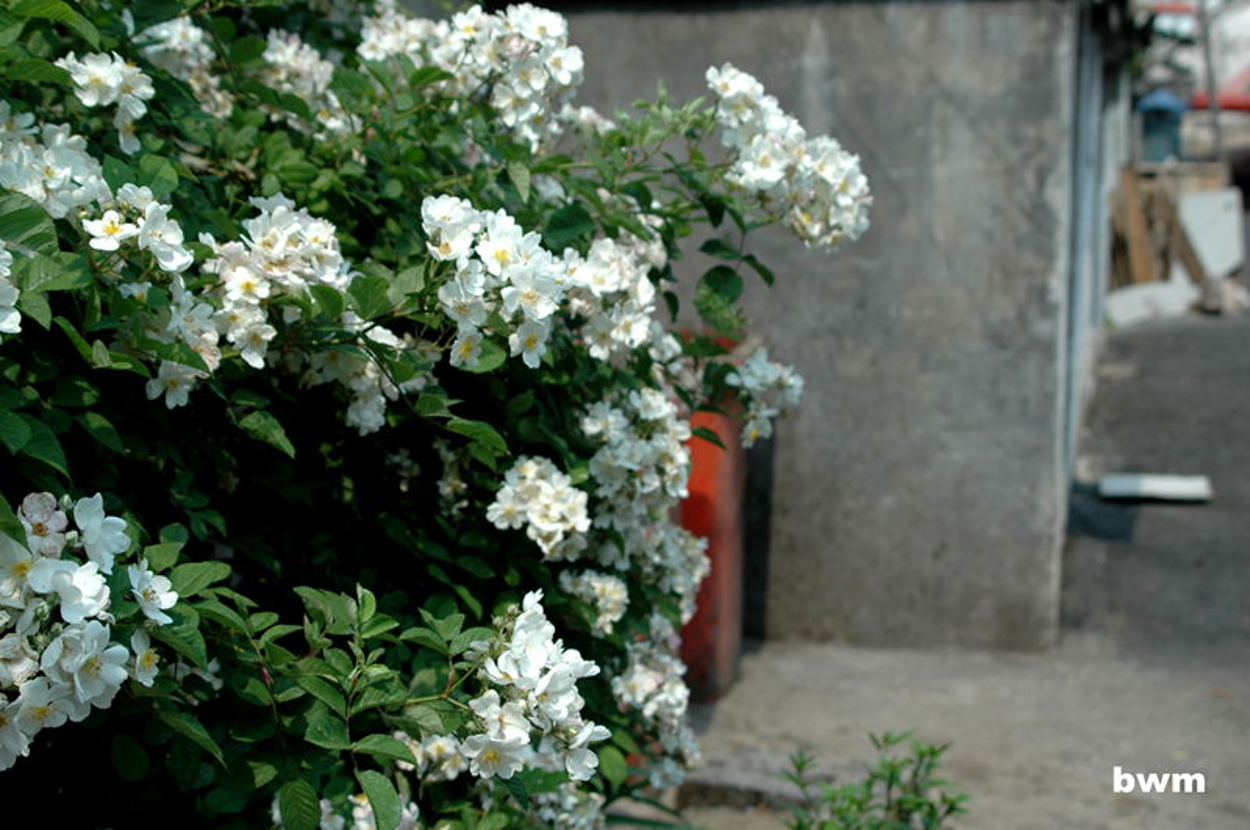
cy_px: 415
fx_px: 1872
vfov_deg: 25.0
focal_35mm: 54
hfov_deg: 36.9
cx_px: 625
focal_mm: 36
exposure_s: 1/1000
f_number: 5.6
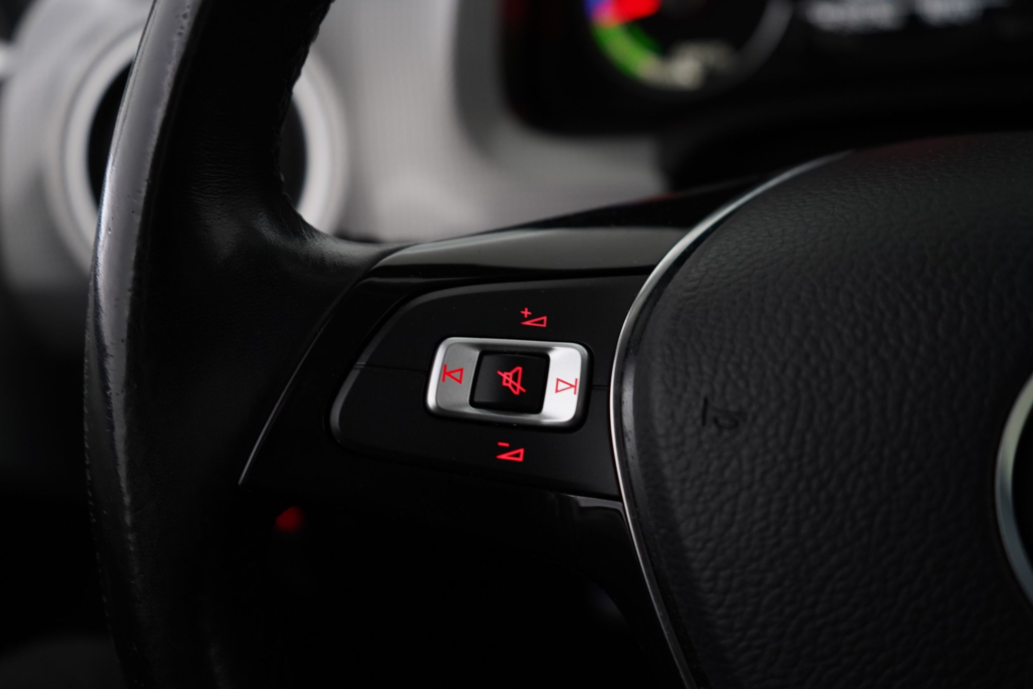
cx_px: 516
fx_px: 976
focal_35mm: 34
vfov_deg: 38.9
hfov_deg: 55.8
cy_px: 344
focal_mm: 34
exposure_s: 1/20
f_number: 4
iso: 1000
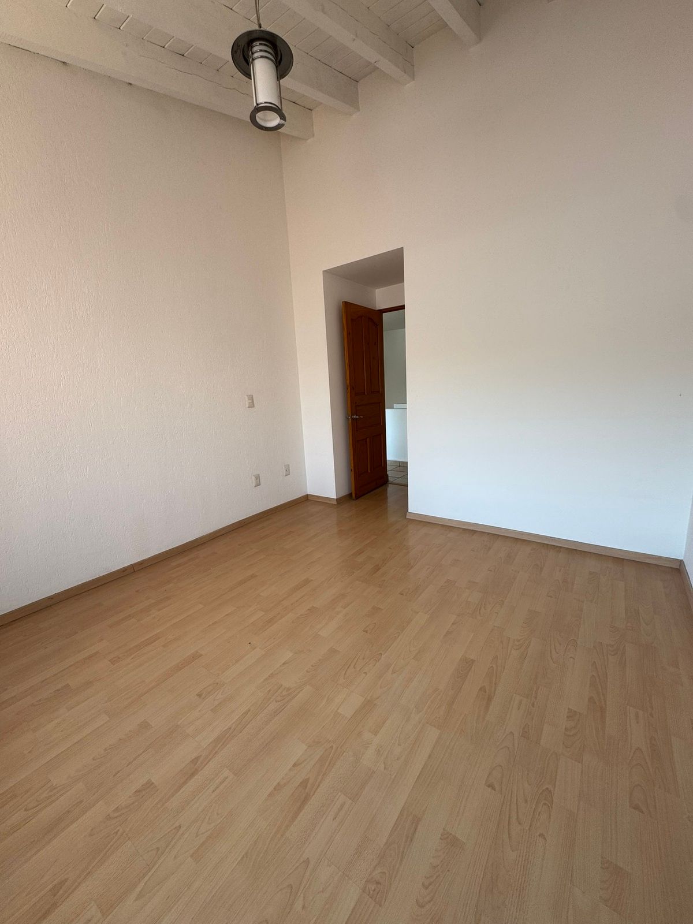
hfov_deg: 85.7
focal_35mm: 14
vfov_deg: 102.1
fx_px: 374
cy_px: 462
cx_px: 346
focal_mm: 2.22
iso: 50
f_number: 2.2
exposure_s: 1/99
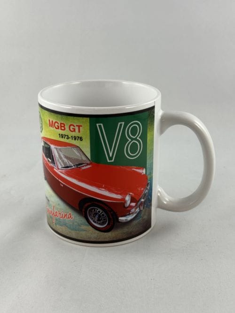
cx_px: 118
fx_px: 435
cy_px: 156
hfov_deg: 30.3
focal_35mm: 48
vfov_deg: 39.7
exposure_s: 1/100
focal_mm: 6.86
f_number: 1.78
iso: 50
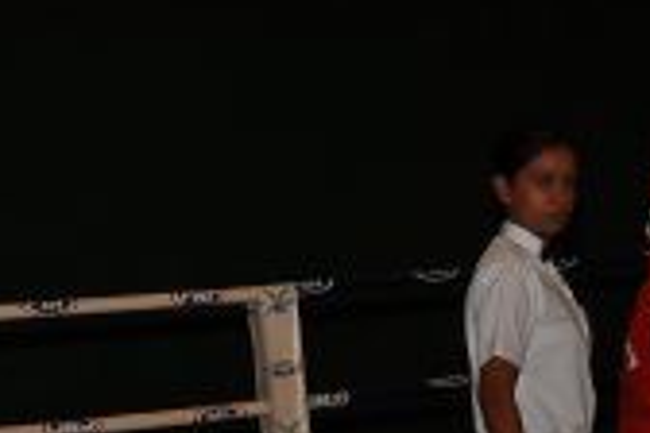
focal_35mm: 134
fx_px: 2415
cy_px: 622
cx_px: 836
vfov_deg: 10.0
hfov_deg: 14.7
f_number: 4.8
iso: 200
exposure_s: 1/90
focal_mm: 25
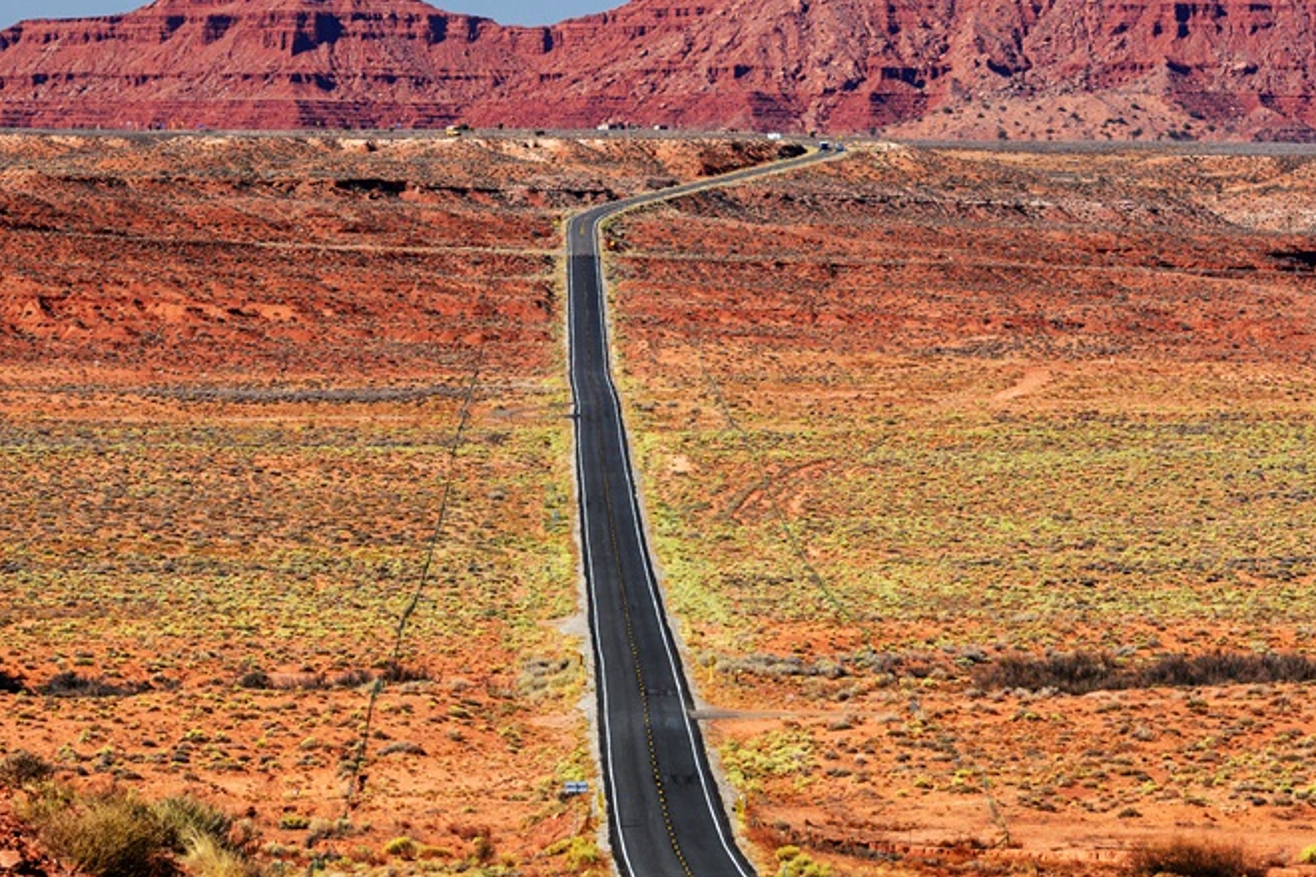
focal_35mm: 355
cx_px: 441
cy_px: 395
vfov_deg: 3.9
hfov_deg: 5.8
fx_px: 12976
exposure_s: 1/250
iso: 200
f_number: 8
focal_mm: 122
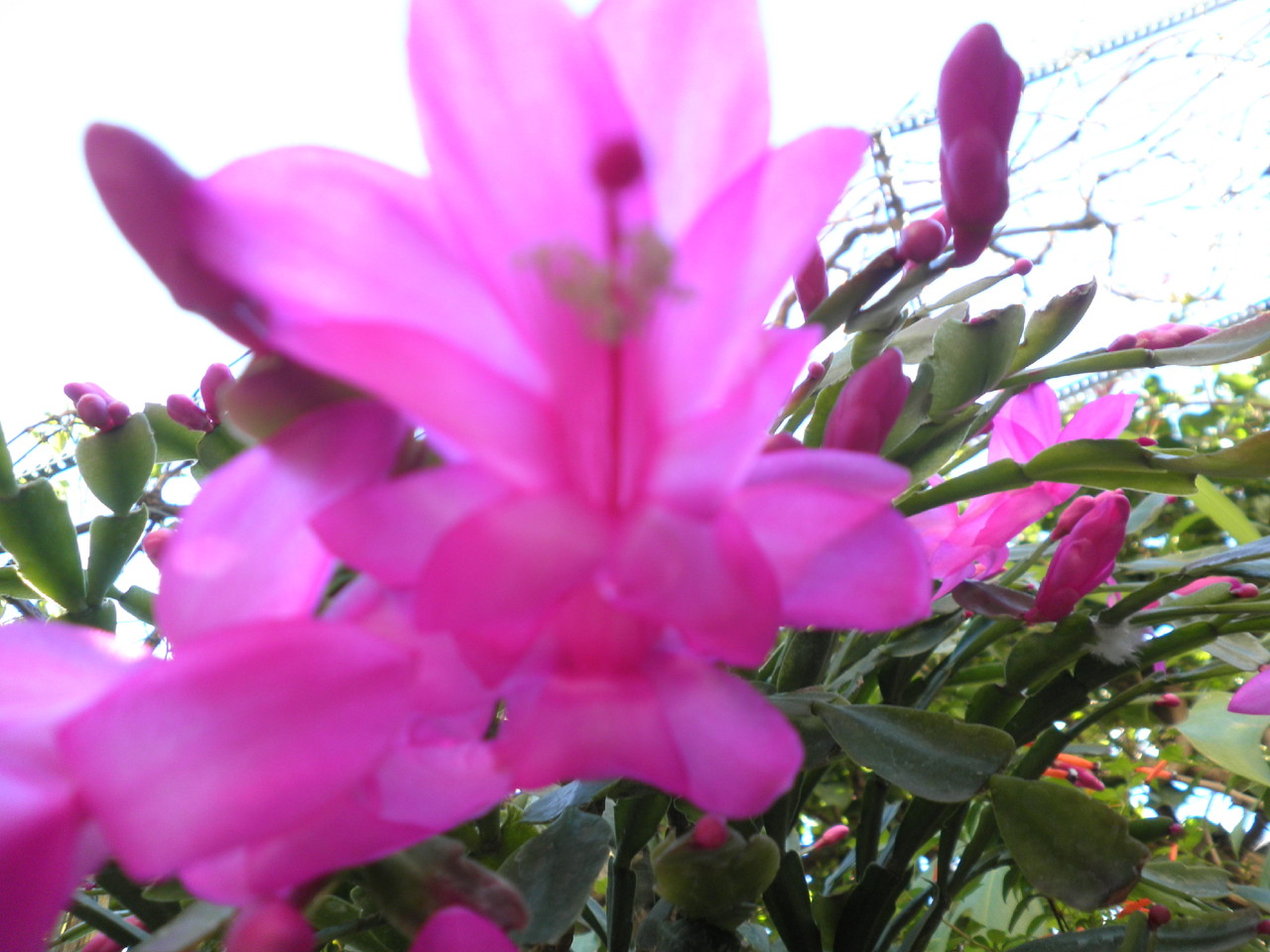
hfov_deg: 67.3
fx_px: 954
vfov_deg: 53.1
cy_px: 476
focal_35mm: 26
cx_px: 635
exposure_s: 1/80
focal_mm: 4.7
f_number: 2.6
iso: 64
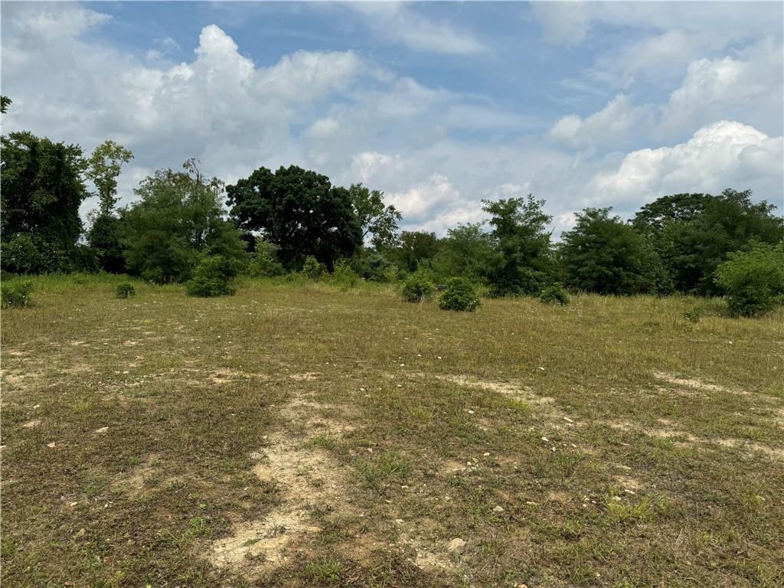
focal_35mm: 24
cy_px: 294
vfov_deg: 56.8
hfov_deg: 71.6
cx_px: 392
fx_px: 544
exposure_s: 1/7092
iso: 80
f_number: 1.78
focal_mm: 6.76
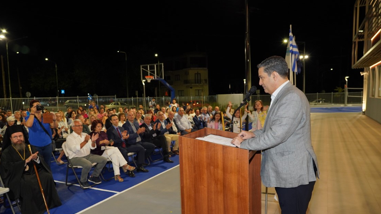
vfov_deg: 44.2
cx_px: 190
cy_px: 128
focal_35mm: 26
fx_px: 263
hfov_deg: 71.9
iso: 2000
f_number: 4.5
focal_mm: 24
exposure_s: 1/200
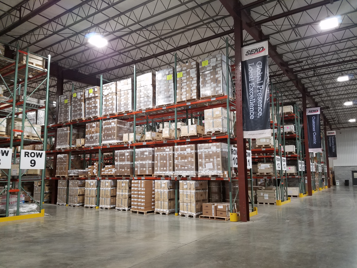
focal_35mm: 26
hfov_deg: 67.3
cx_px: 178
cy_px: 134
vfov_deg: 53.1
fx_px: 268
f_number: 1.7
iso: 160
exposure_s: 1/24
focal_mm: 4.2
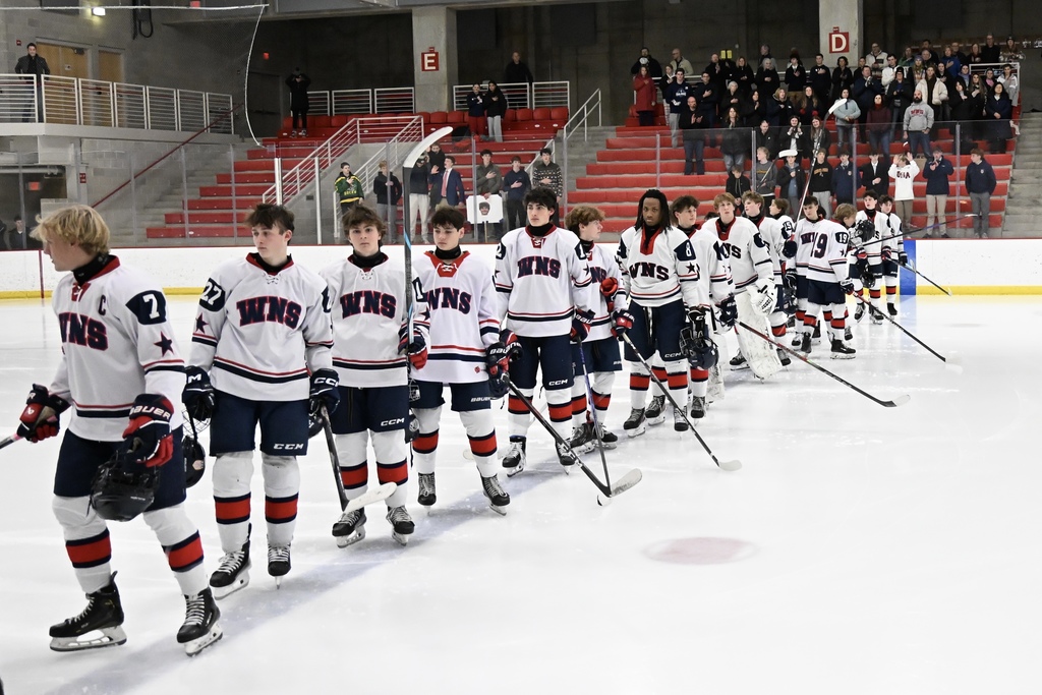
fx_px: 897
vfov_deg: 42.3
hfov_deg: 60.3
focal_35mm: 31
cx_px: 521
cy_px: 348
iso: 9000
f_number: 4.2
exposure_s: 1/1600
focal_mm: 31
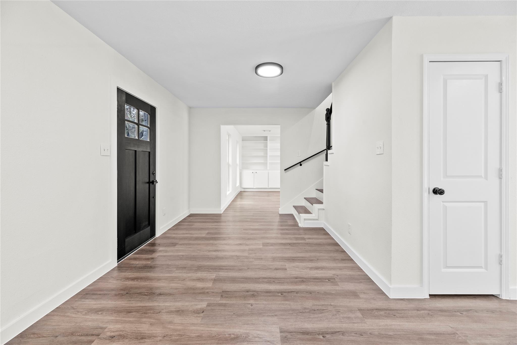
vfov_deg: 81.2
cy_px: 172
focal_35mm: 14
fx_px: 201
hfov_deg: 104.2
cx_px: 258
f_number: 8
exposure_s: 1/8
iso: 800
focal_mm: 14
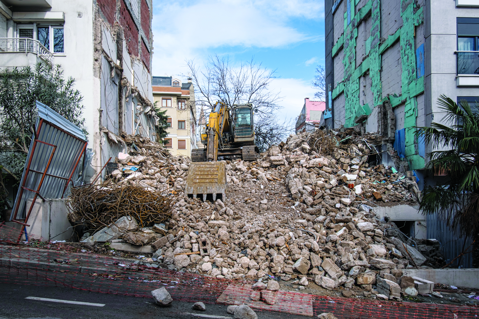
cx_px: 240
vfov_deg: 43.6
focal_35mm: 30
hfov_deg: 61.9
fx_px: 399
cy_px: 160
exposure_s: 1/125
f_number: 13
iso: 160
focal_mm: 20.1
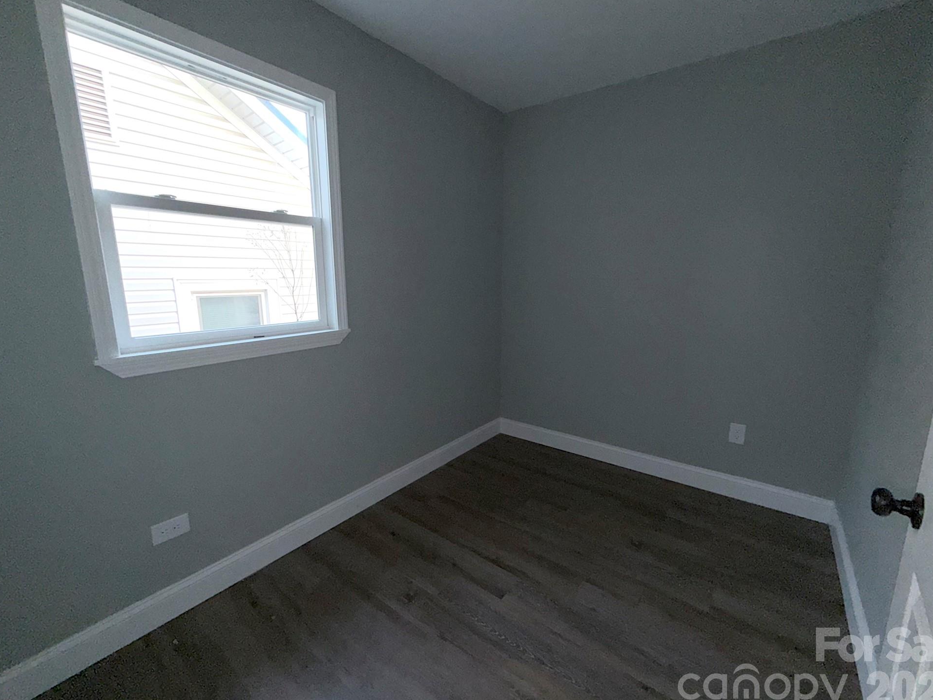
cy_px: 349
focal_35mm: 15
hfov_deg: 98.2
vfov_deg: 81.8
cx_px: 472
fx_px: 404
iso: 16
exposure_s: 1/121
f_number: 2.2
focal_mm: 2.22
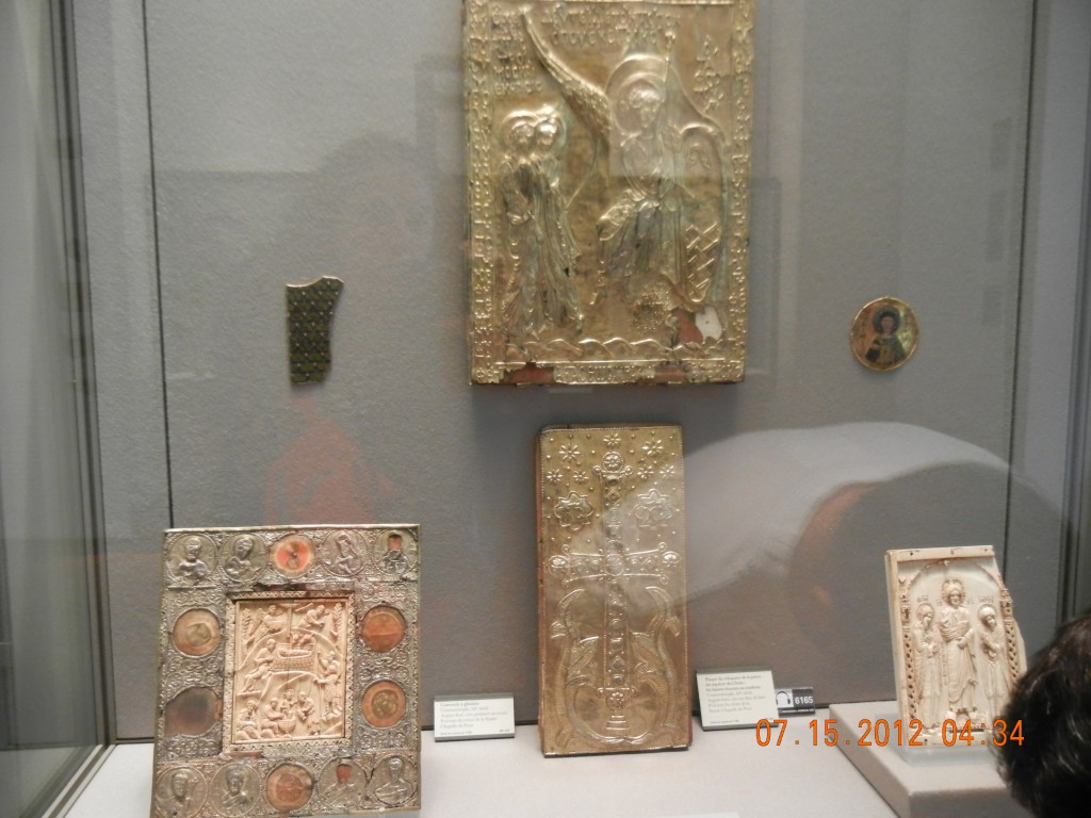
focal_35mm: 30
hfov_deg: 60.0
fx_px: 946
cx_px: 546
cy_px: 409
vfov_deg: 46.8
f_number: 3.5
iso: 200
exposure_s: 1/4.6
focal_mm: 5.4
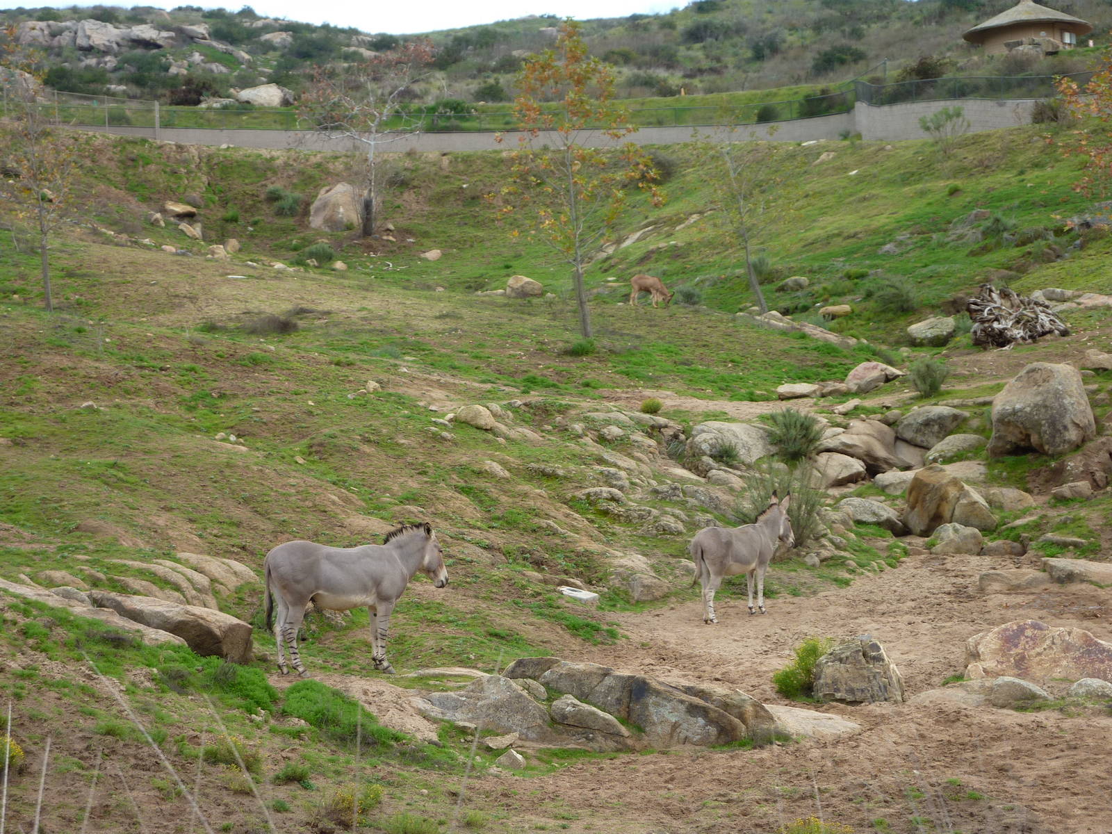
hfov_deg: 23.6
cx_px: 556
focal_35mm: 83
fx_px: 2666
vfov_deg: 17.8
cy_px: 417
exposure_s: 1/80
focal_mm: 13.7
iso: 80
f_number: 4.2
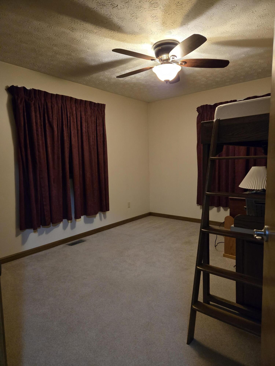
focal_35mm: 23
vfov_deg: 73.9
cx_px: 138
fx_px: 244
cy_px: 183
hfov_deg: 58.9
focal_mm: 5.4
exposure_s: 1/60
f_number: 1.8
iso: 800
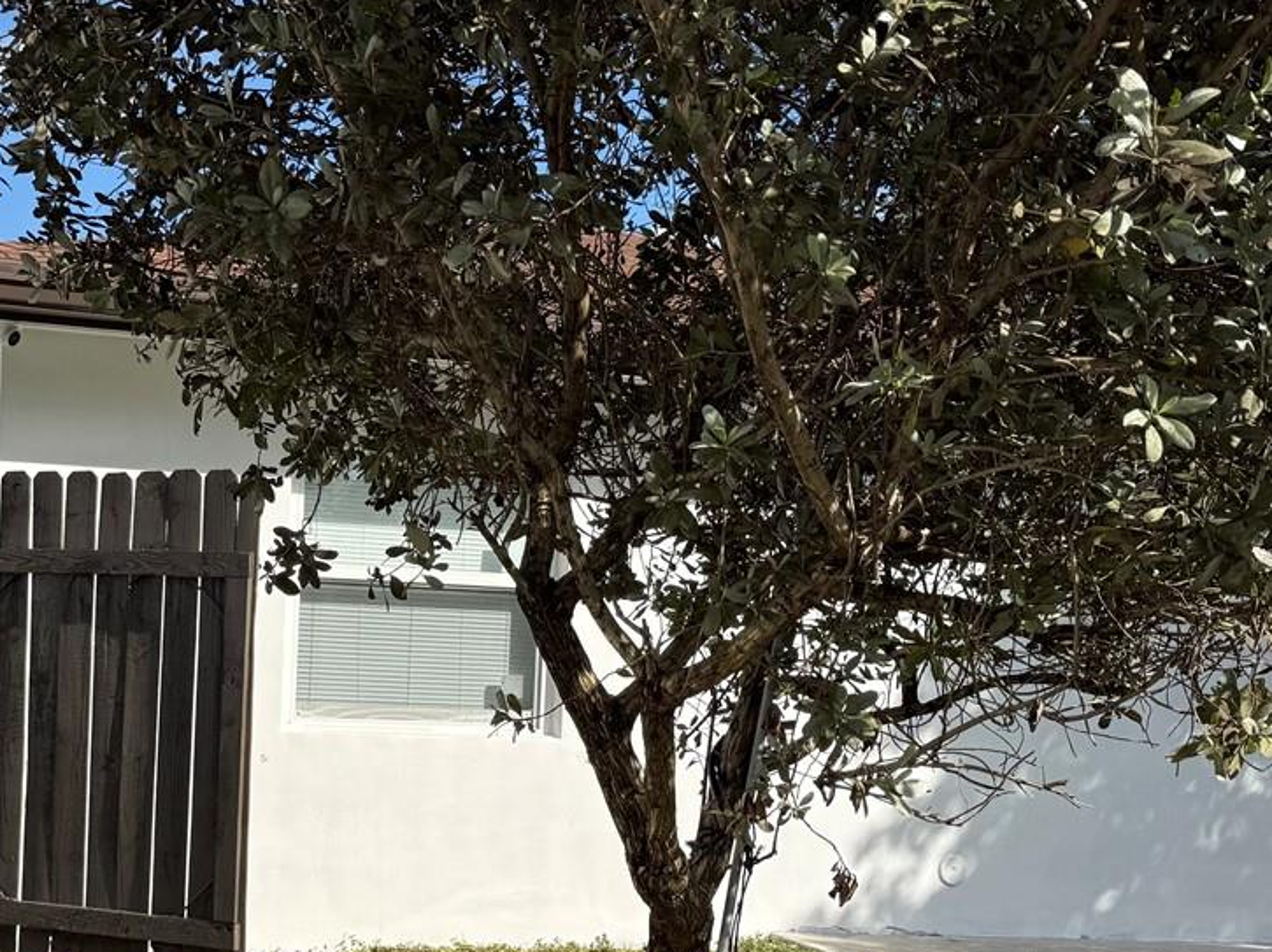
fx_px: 1947
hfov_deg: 35.3
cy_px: 654
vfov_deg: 27.3
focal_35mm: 53
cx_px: 295
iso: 80
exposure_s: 1/5319
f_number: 1.78
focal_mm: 6.76
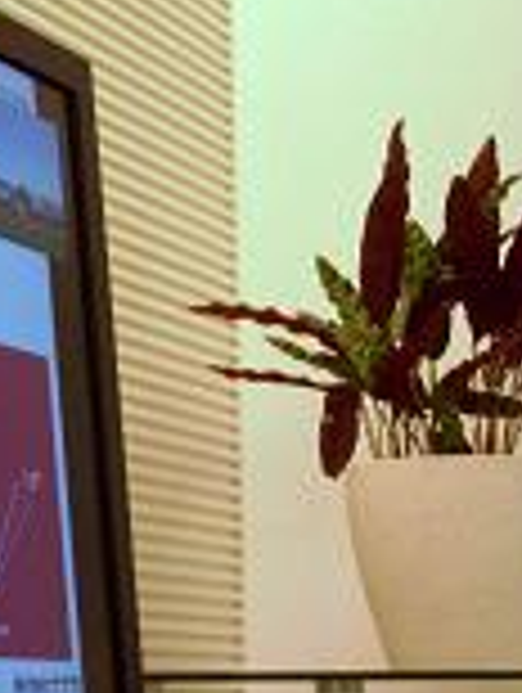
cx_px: -108
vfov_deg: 16.1
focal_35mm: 122
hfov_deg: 11.9
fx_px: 2446
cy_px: 396
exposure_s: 1/25
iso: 200
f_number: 3.4
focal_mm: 7.9
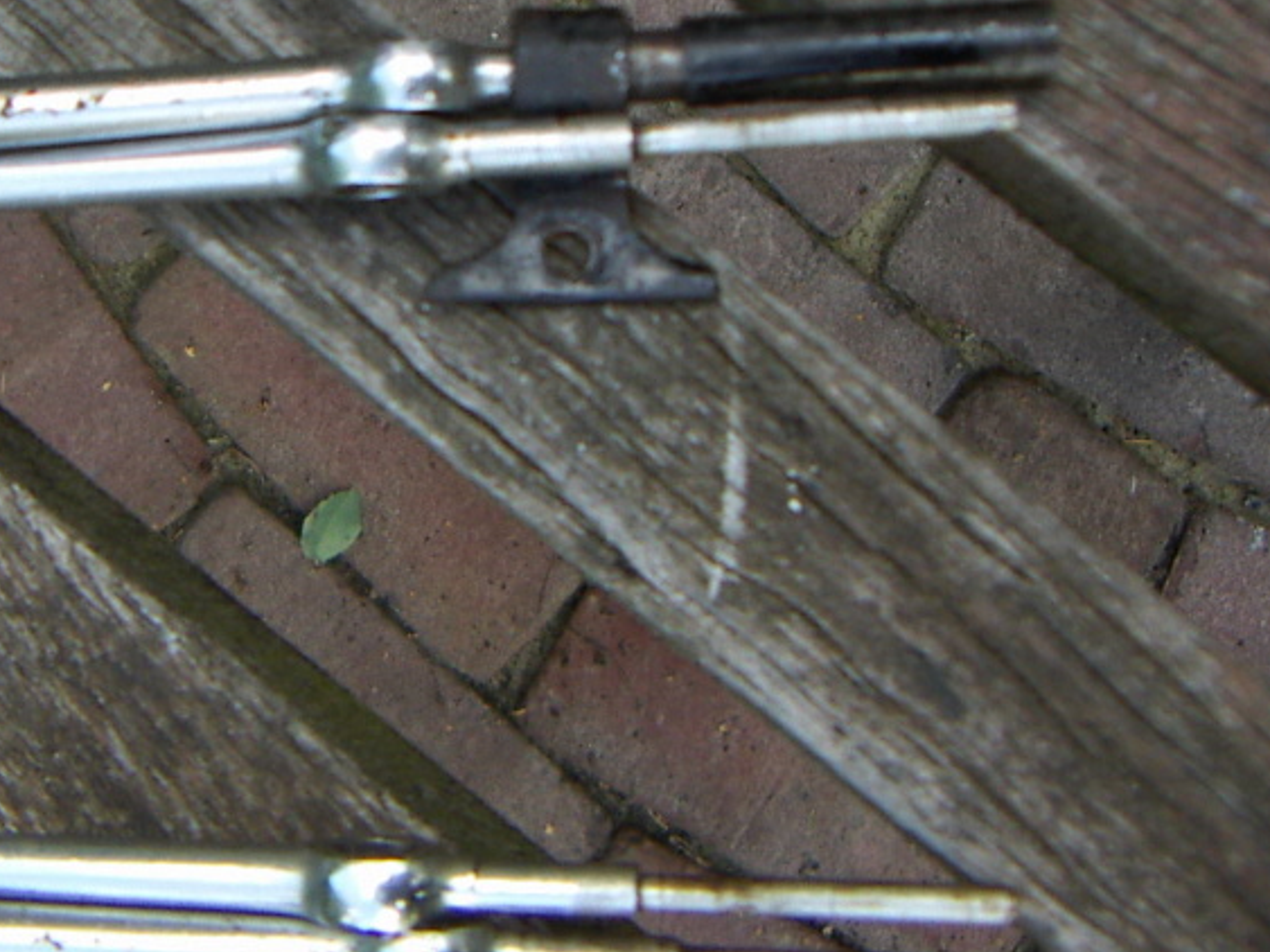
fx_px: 2348
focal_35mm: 64
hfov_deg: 29.3
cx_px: 194
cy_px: 395
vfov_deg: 22.9
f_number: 2.8
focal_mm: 4.7
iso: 50
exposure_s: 1/100
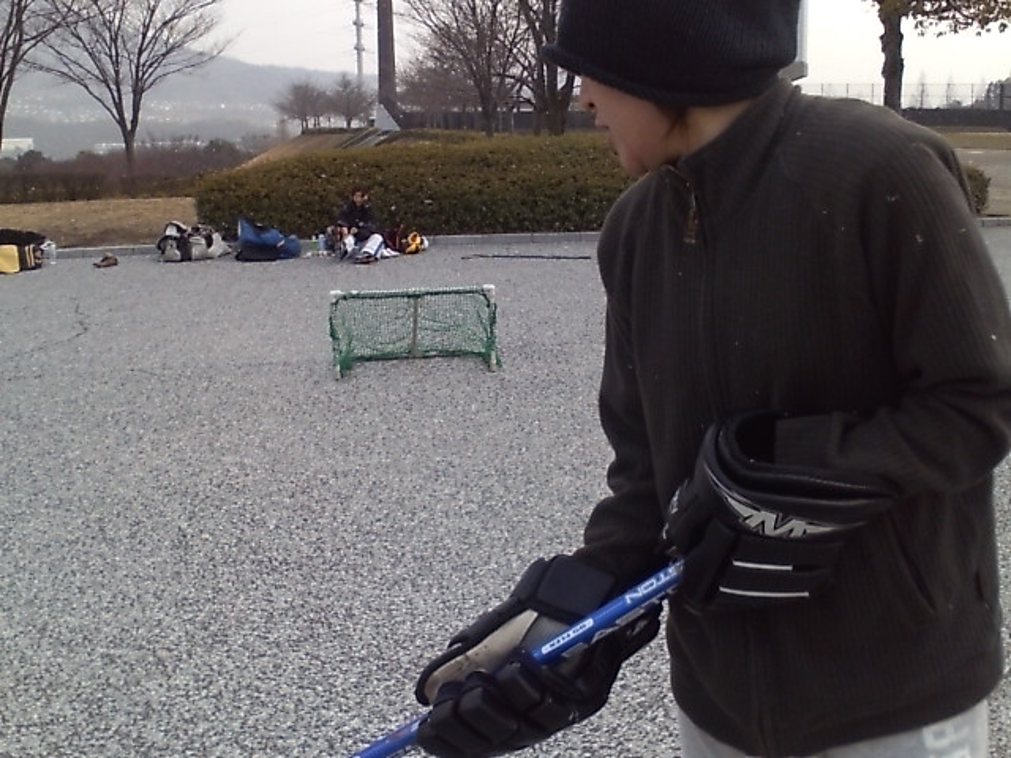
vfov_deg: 48.2
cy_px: 379
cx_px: 506
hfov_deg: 61.7
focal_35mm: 29
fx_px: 847
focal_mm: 3.73
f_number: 3.5
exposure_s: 1/244
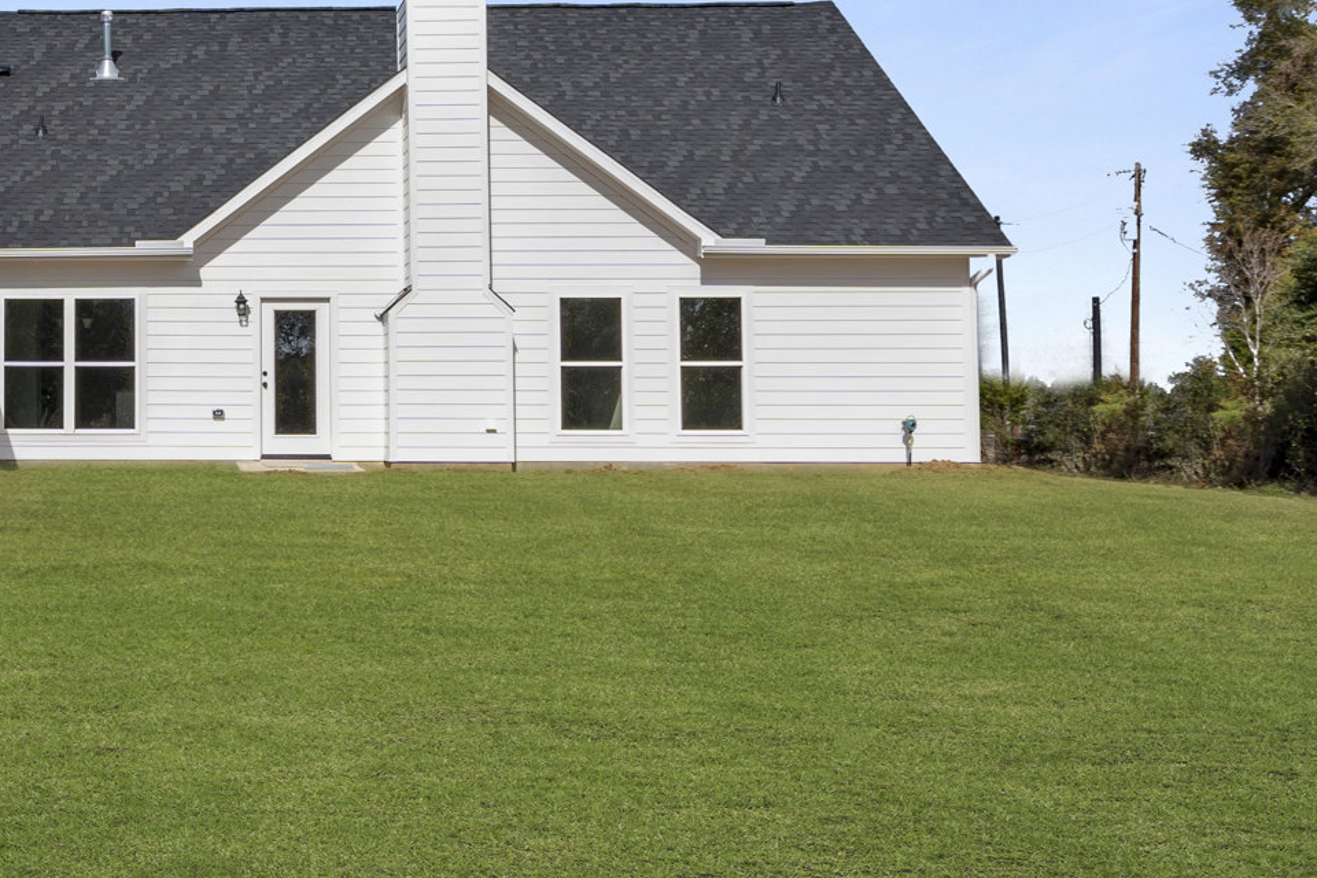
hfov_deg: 37.3
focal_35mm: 48
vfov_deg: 28.0
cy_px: 339
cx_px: 37
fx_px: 1756
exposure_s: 1/800
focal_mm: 16
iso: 100
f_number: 8
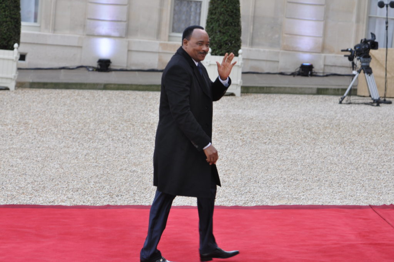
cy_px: 131
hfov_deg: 17.1
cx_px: 197
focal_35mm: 120
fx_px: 1312
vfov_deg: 11.4
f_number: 4
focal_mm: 80
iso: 200
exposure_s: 1/250
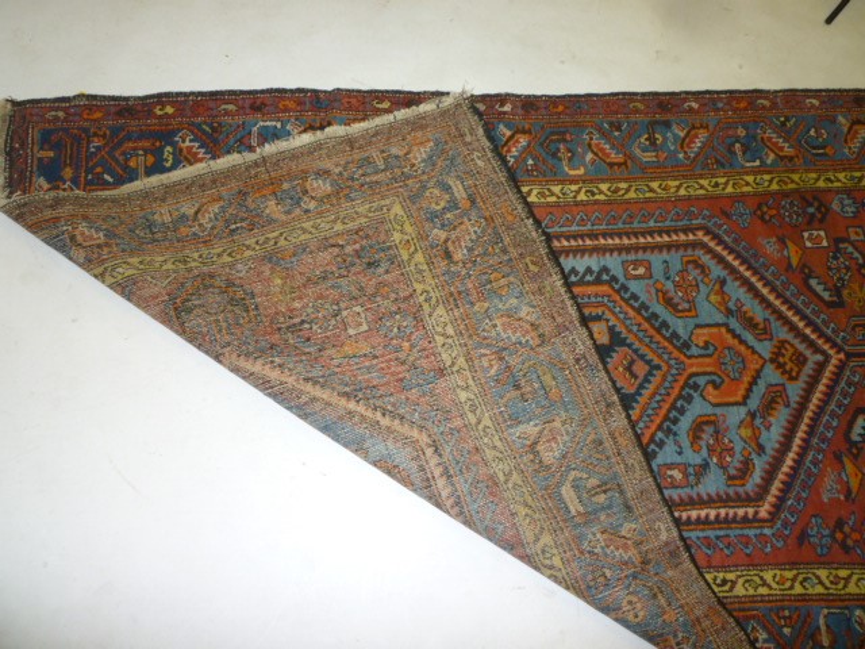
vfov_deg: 48.2
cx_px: 432
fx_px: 725
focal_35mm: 29
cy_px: 324
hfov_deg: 61.7
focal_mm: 5.2
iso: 125
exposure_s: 1/30
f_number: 3.3
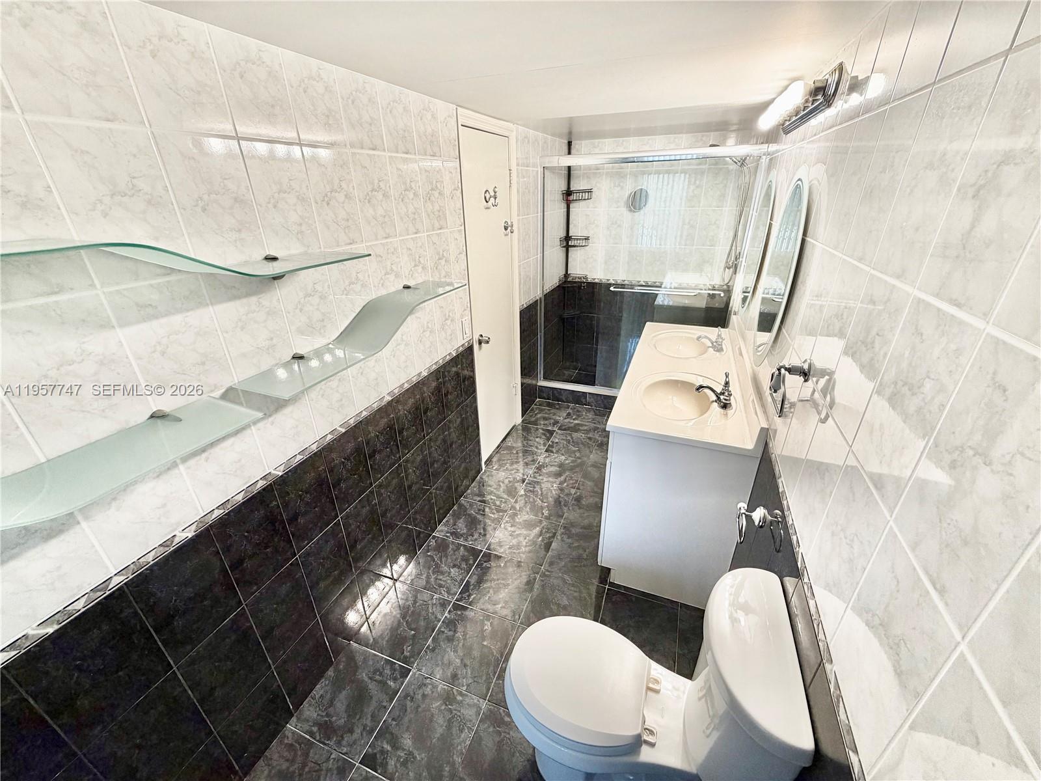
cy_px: 390
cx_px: 520
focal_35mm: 14
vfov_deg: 85.7
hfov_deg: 102.1
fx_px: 421
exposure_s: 1/60
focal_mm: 2.22
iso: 160
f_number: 2.2
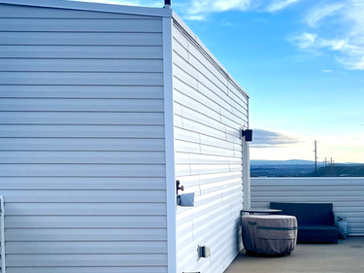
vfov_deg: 20.5
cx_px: 351
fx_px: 746
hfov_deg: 26.2
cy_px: 217
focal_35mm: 71
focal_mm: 5.7
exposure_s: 1/2457
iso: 50
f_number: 1.5
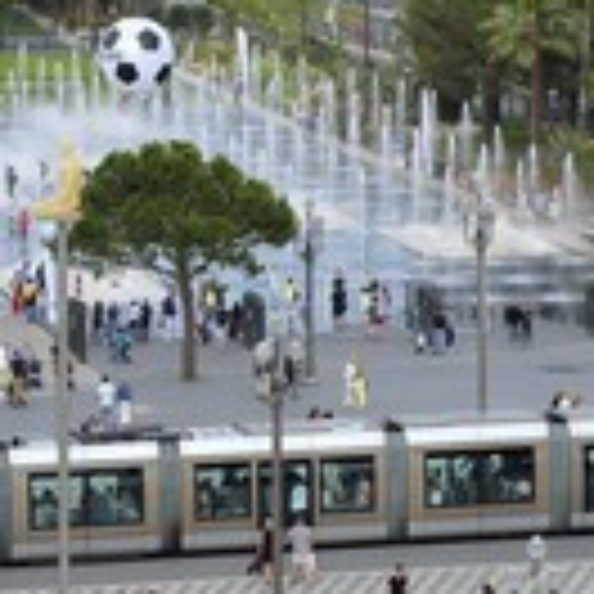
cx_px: 270
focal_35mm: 248
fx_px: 4815
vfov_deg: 7.0
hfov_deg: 7.1
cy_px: 27
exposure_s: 1/250
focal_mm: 92
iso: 200
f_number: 8
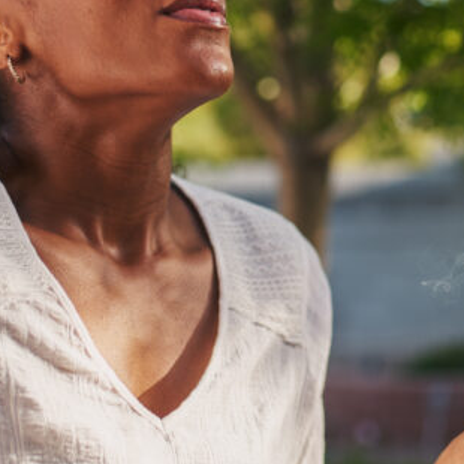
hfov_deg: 18.7
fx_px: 1395
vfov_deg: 18.8
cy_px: 118
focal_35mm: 92
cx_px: 355
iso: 100
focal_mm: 35
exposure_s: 1/1250
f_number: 1.7
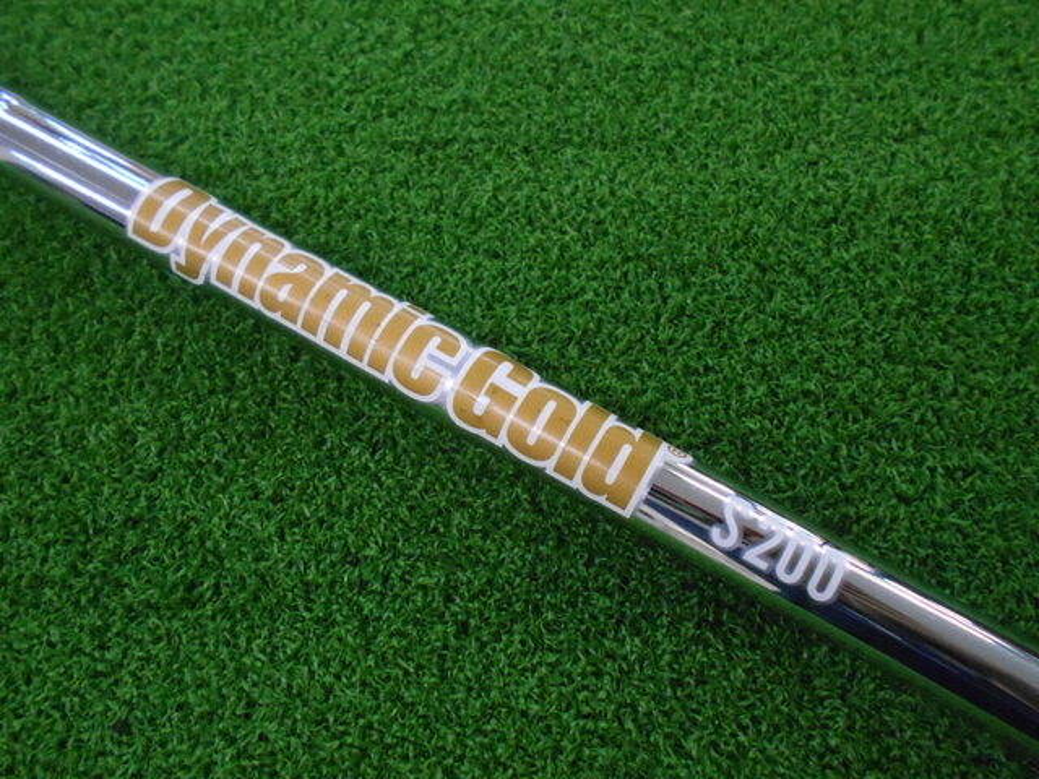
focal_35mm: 26
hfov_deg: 67.3
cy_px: 390
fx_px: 780
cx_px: 520
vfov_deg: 53.1
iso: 800
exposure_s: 1/160
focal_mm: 4.6
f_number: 3.2
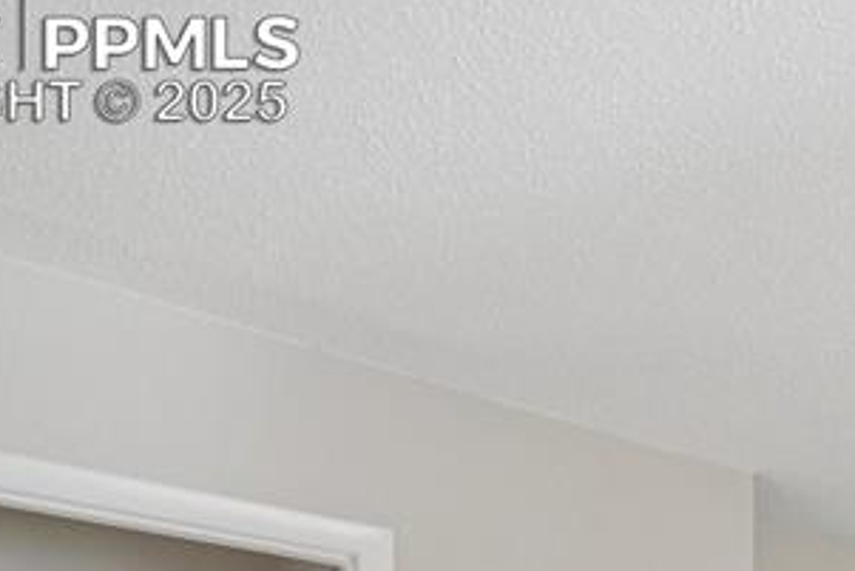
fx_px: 1260
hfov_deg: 28.6
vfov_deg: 20.5
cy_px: 935
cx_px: 1185
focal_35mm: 53
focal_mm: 10.4
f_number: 8
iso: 400
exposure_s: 1/30
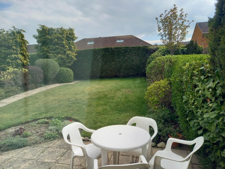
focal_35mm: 25
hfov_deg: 69.4
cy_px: 84
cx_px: 112
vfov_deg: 54.9
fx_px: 162
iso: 50
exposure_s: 1/481
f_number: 1.8
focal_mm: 4.65
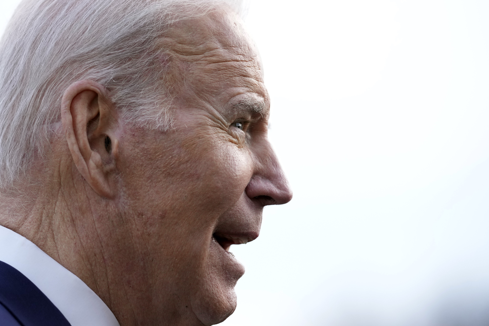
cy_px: 163
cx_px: 189
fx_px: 2635
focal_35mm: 194
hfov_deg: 10.6
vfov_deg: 7.1
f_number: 3.2
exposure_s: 1/800
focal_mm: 134
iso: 1600
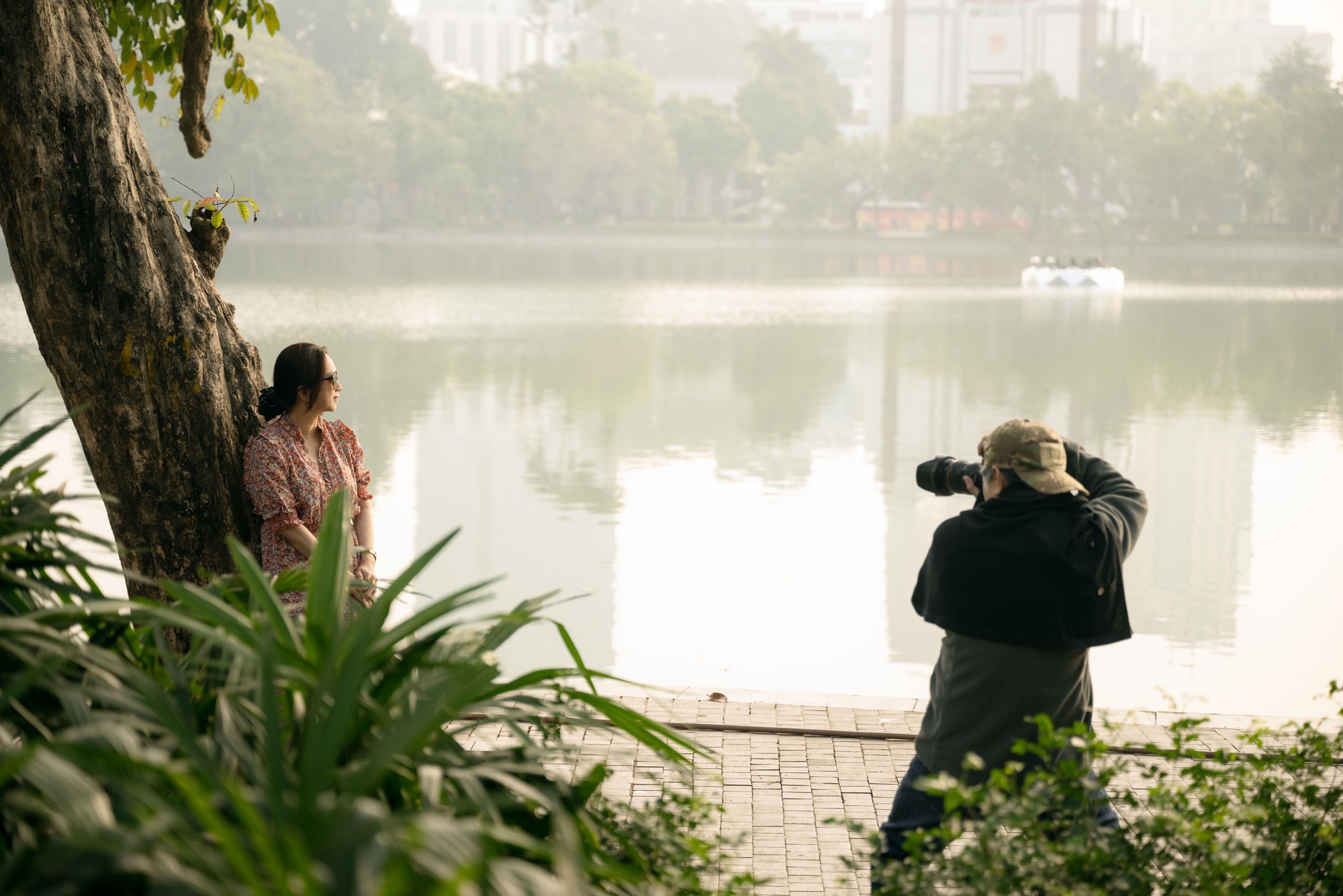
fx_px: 2462
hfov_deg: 30.5
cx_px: 672
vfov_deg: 20.6
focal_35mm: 66
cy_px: 448
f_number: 2.8
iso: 320
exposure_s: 1/500
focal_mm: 66
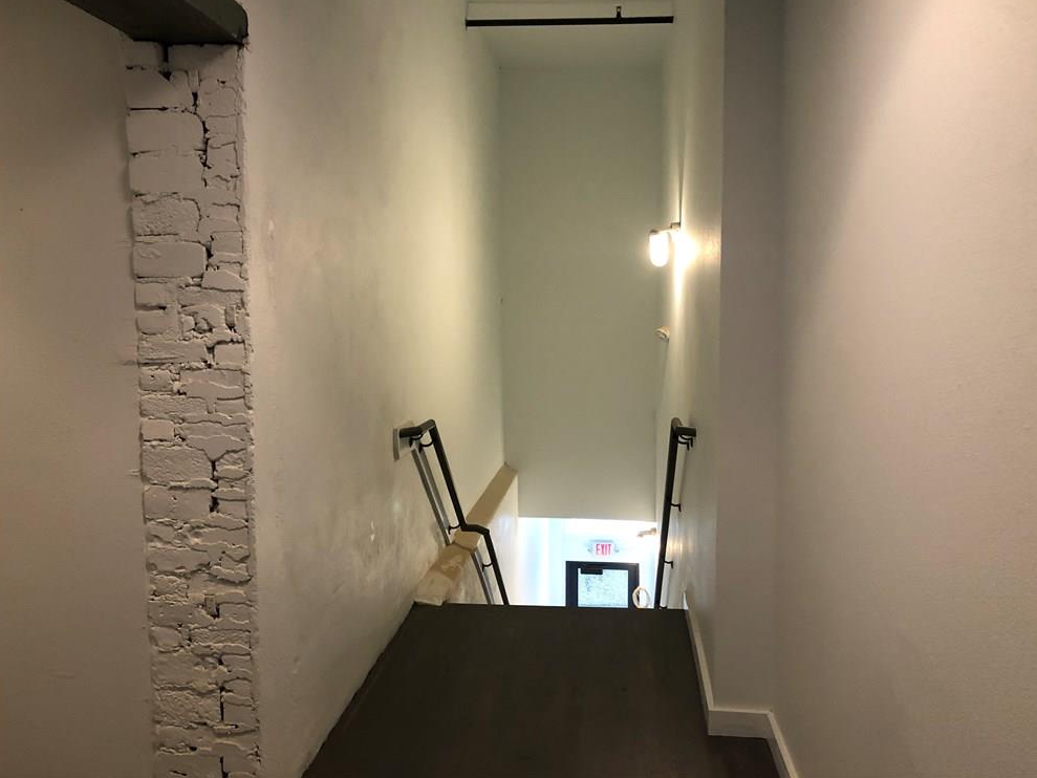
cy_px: 376
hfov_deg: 61.6
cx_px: 527
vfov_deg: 48.2
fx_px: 869
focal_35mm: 29
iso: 64
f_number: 1.8
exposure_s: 1/15
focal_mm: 3.99
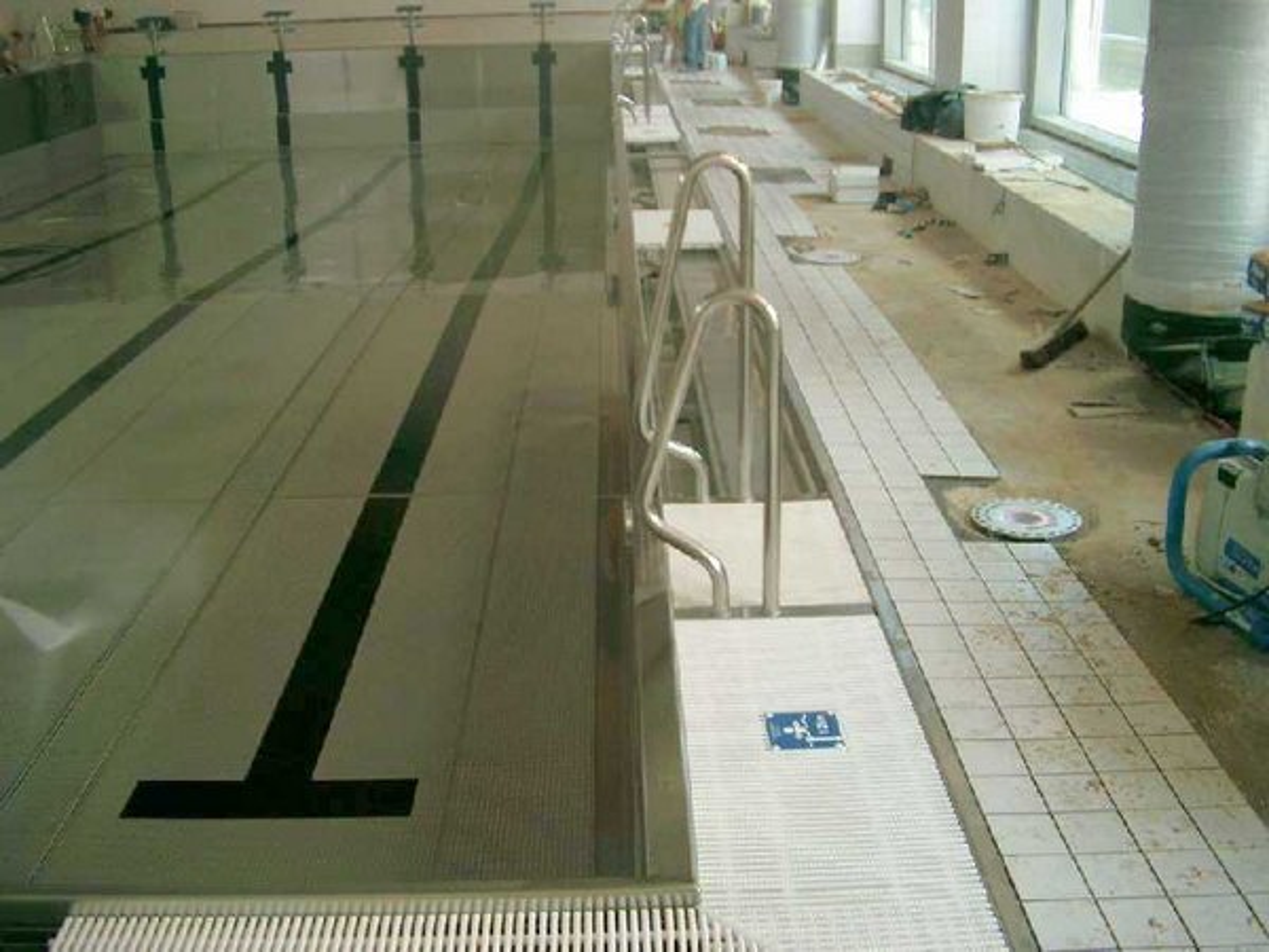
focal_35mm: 37
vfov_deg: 38.7
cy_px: 476
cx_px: 634
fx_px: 1356
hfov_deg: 50.1
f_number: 2.6
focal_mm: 7.6
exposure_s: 1/100
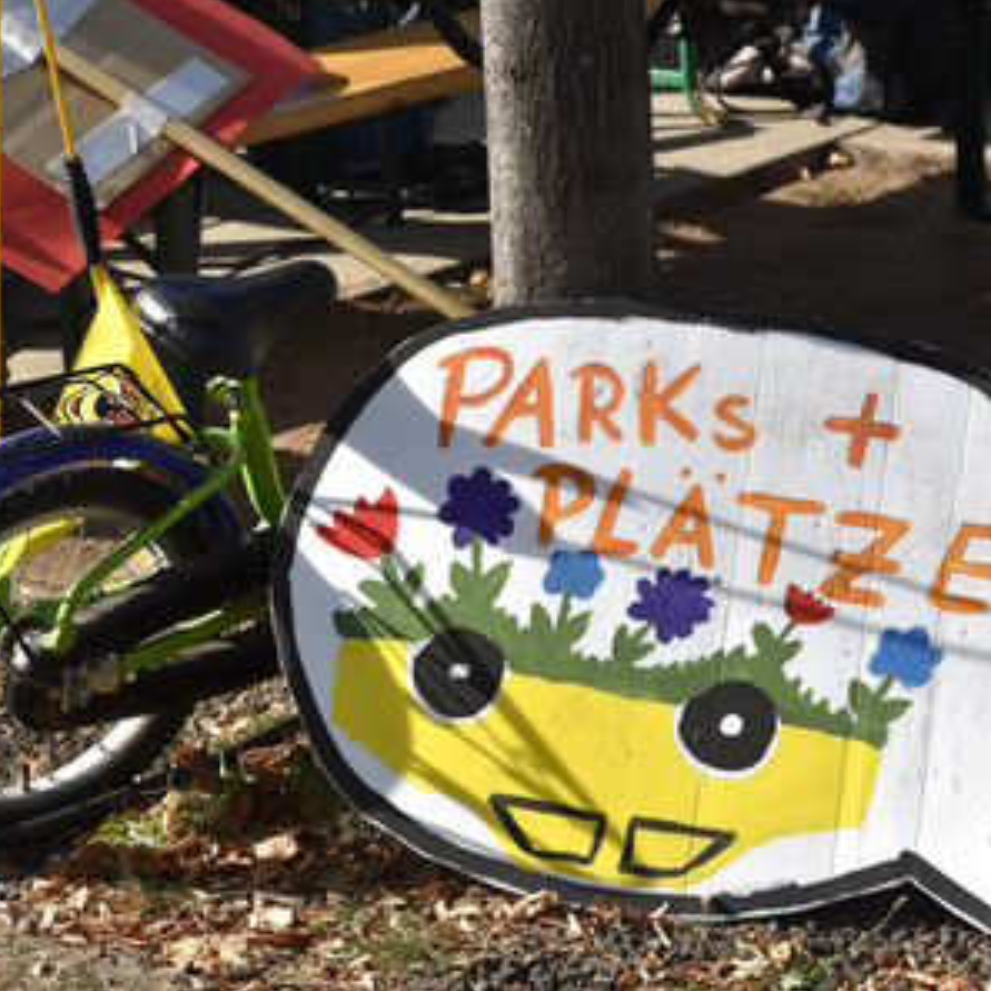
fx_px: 3951
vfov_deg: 14.3
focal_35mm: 122
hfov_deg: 14.3
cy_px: 494
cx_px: 489
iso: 200
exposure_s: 1/320
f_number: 9
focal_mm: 95
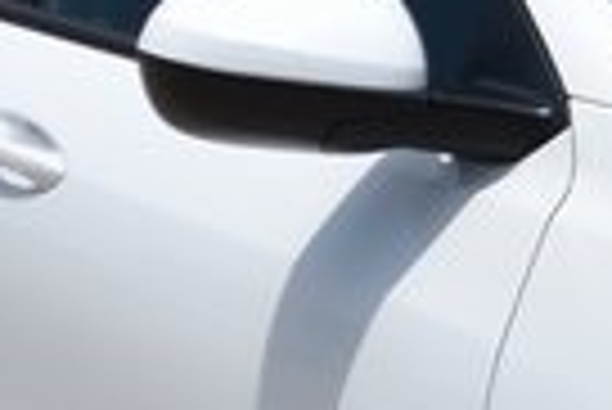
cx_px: 1037
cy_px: 293
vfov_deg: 5.1
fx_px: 4595
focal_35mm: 270
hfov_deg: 7.4
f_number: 5.6
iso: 100
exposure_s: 1/1000
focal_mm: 24
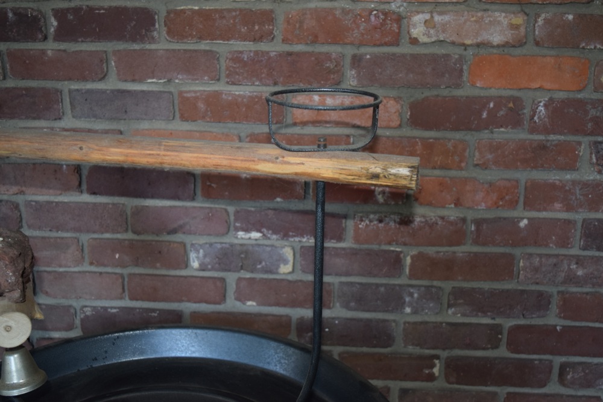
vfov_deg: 34.2
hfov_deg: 49.5
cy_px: 201
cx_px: 302
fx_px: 653
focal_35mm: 39
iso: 800
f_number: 4.5
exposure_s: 1/80
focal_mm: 26
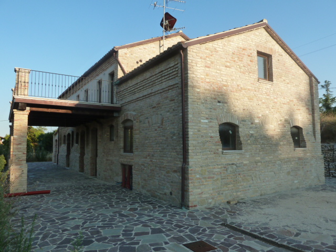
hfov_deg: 69.4
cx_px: 168
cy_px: 126
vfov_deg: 54.9
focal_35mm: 25
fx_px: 243
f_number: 4
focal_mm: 4.1
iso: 125
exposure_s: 1/320
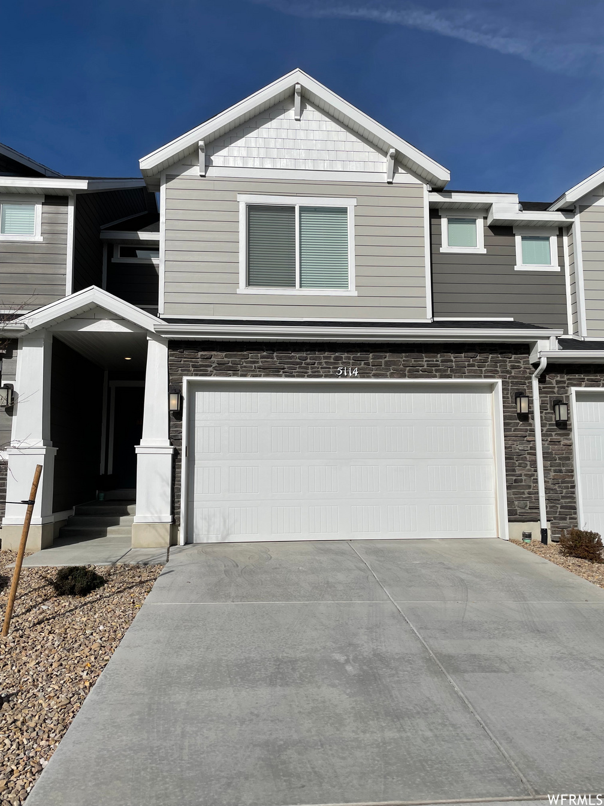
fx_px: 605
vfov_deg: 67.3
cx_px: 302
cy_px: 403
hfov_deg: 53.1
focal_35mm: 26
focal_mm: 4.2
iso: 32
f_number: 1.6
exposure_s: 1/10753
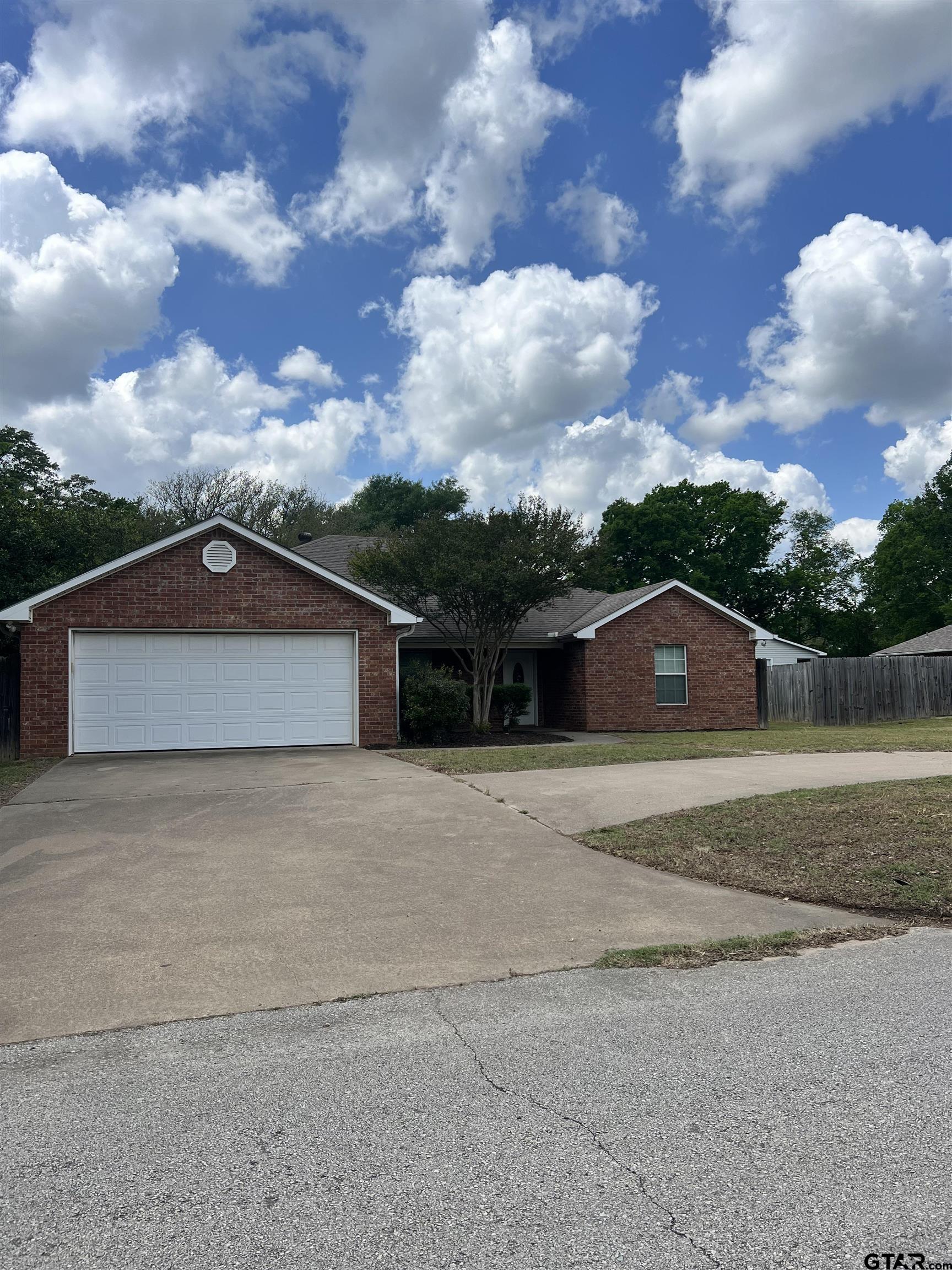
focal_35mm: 26
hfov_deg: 53.1
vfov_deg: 67.3
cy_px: 635
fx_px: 953
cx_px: 476
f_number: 1.5
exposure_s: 1/5587
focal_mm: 5.7
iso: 50
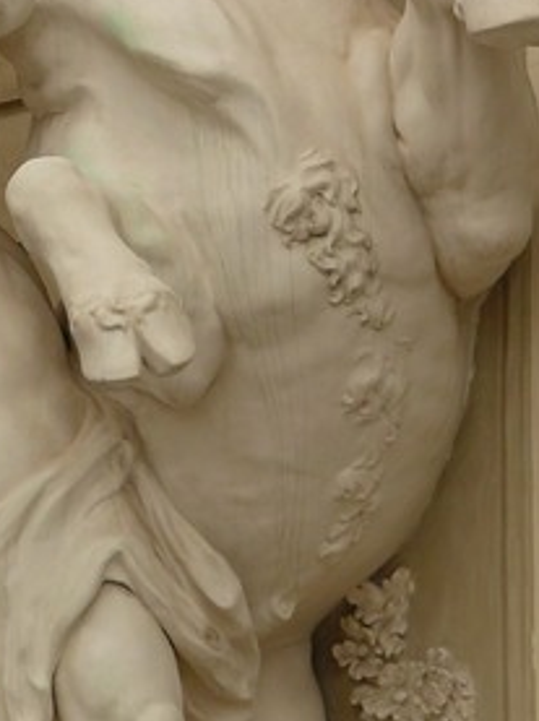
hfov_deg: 3.5
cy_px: 458
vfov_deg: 4.6
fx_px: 8906
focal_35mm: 428
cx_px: -10
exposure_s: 1/125
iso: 100
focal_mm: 33.4
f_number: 4
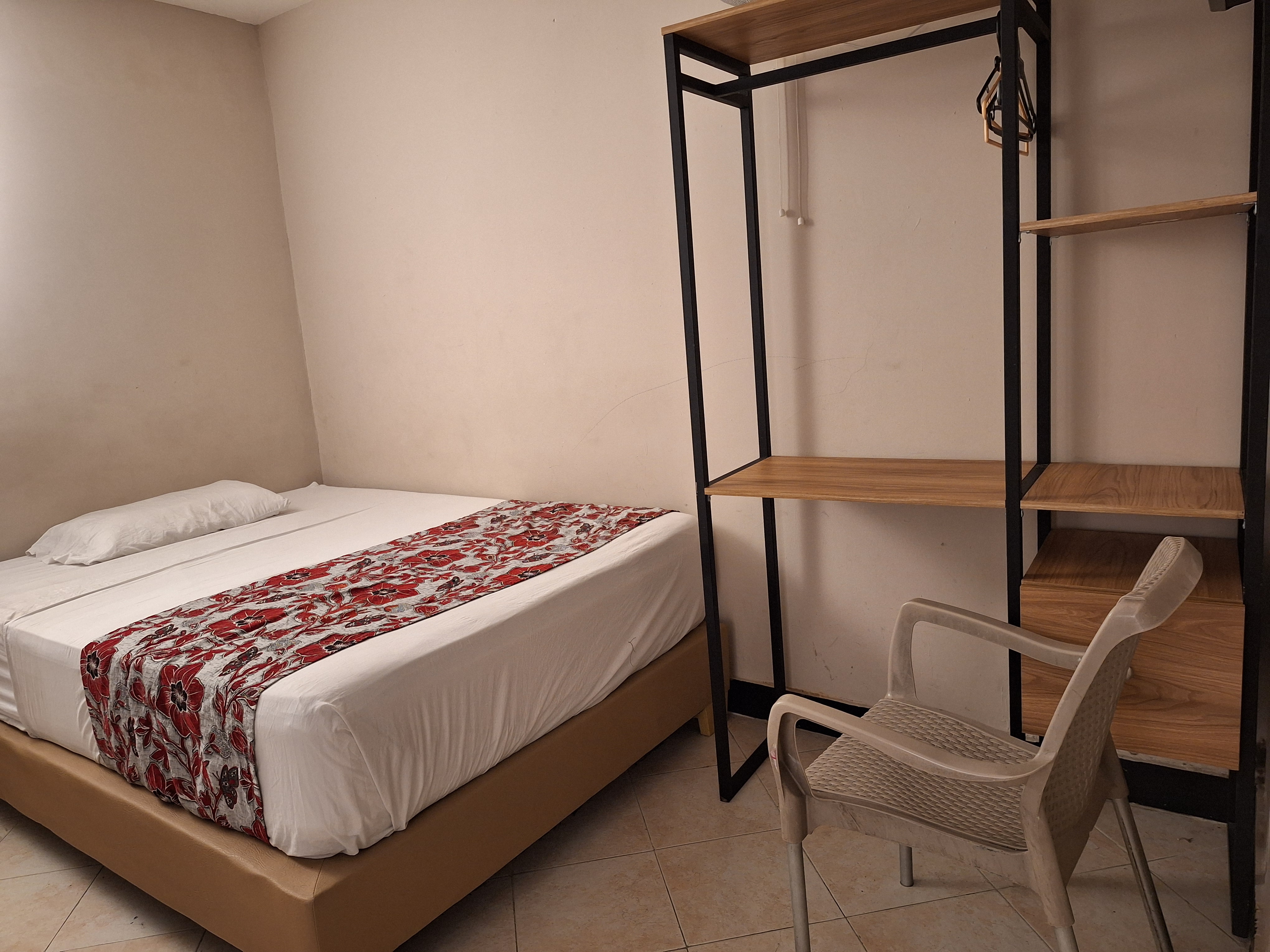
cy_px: 476
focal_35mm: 23
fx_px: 844
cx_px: 635
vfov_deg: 58.9
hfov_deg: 73.9
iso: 250
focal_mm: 5.54
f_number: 1.8
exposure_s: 1/30
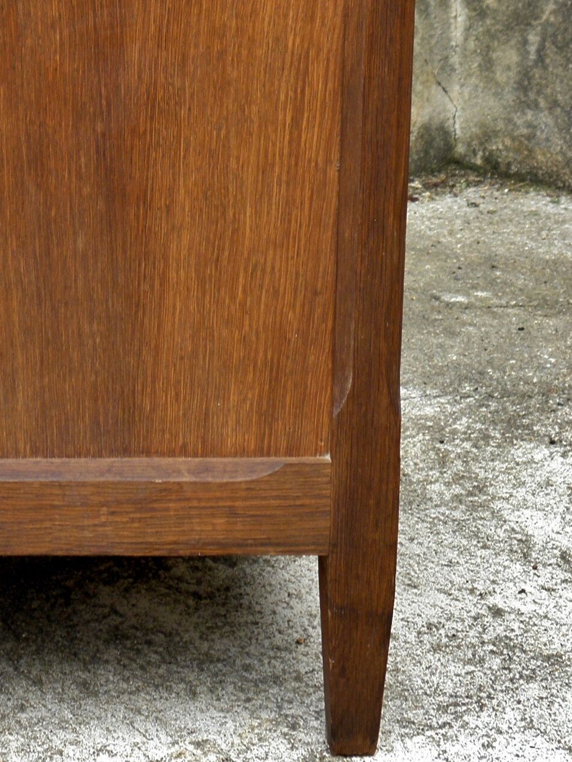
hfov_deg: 15.4
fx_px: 2071
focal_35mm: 94
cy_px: 93
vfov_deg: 20.5
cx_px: 2
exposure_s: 1/40
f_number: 3.9
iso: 125
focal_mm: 8.6
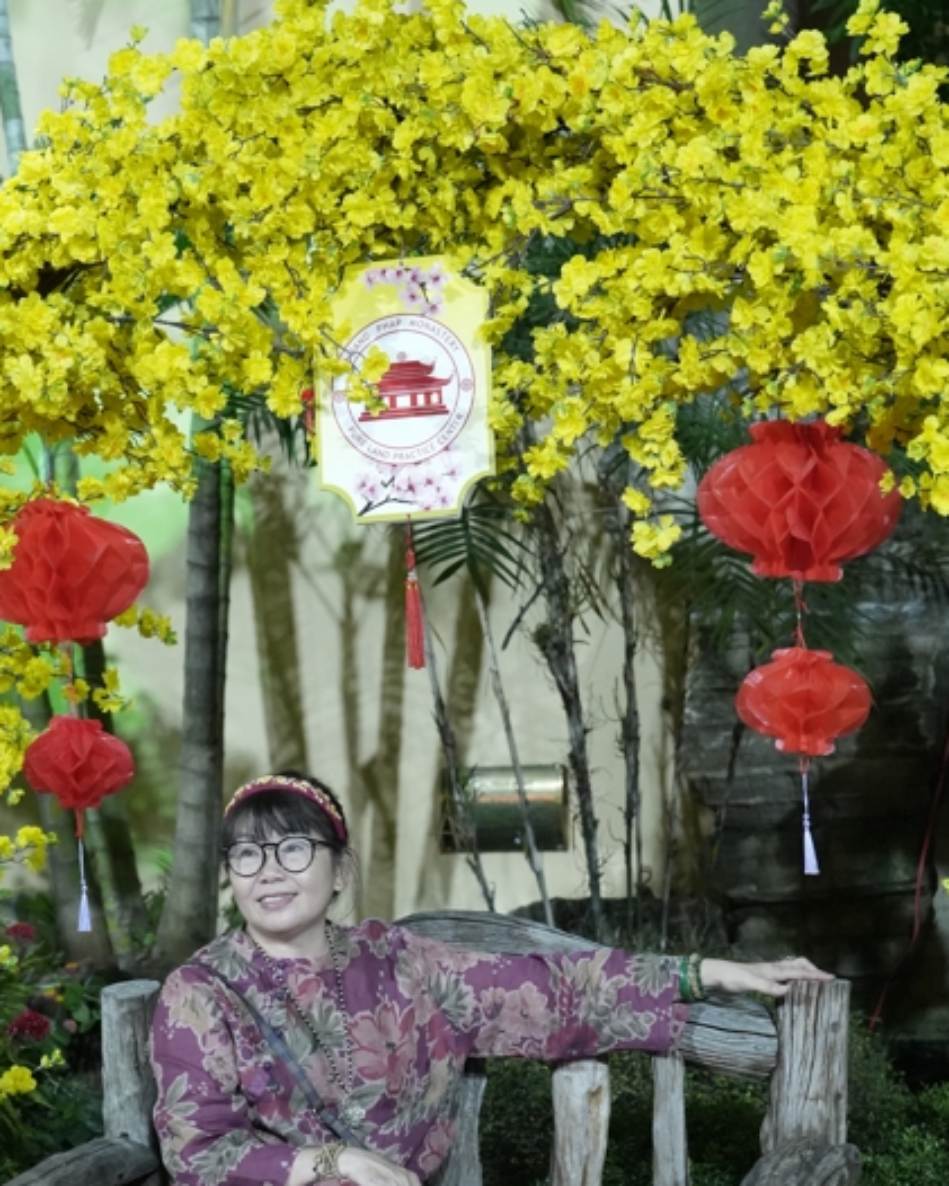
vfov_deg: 25.9
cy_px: 831
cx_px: 385
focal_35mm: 73
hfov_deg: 21.0
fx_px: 2562
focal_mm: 42
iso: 8000
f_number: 2.8
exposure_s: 1/640
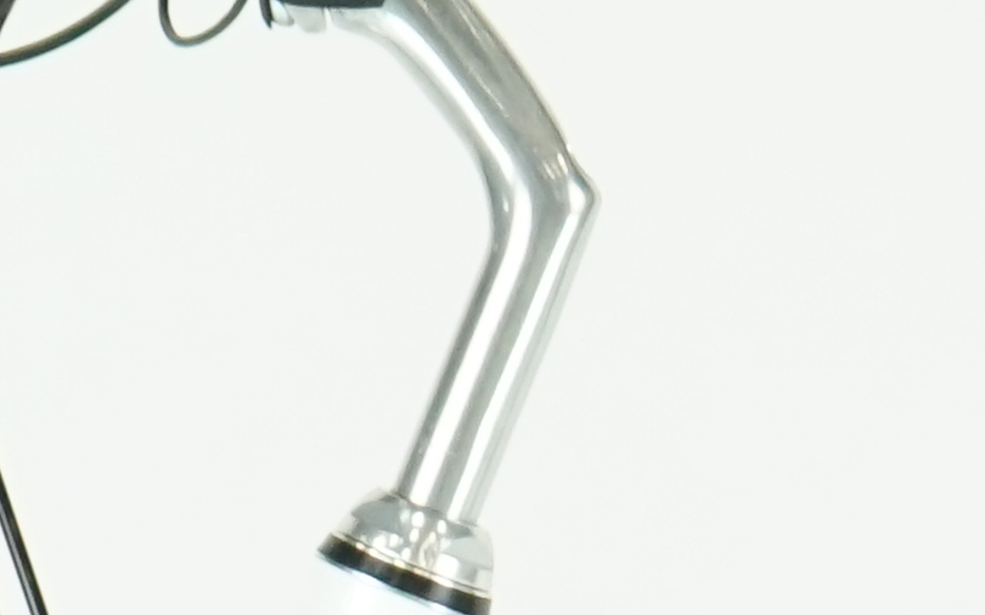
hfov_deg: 4.9
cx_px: 1535
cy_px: 1708
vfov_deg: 3.1
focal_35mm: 423
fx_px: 11354
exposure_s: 1/200
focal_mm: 56
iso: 1600
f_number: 5.6
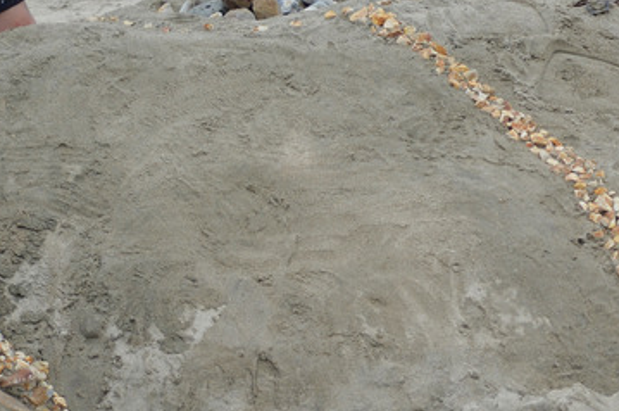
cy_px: -40
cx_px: 794
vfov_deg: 5.9
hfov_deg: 8.9
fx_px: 3937
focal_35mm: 229
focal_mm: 55
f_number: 4.5
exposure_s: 1/640
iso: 100
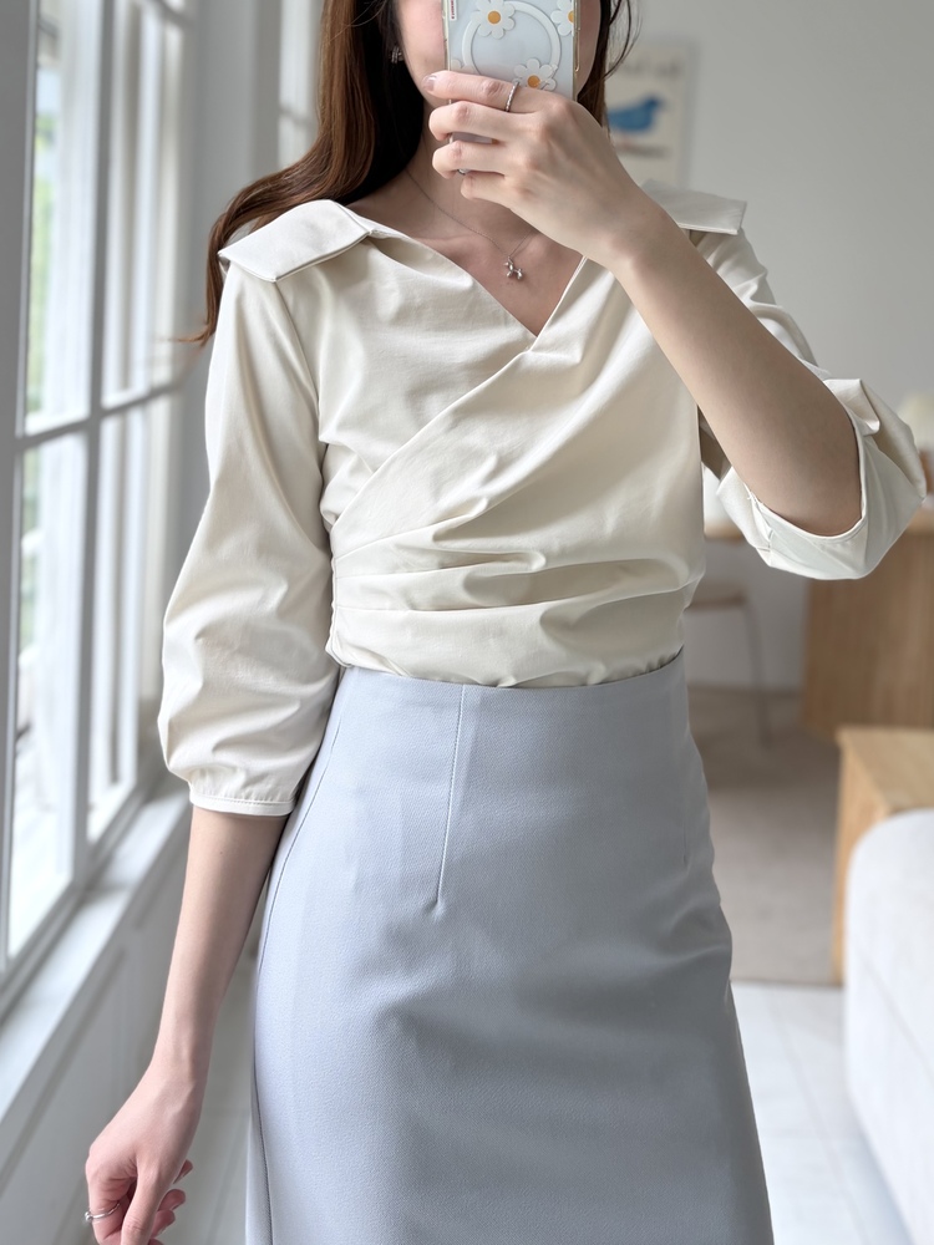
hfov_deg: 53.1
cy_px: 622
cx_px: 467
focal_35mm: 26
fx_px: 935
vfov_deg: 67.3
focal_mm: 5.96
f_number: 1.6
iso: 32
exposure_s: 1/120
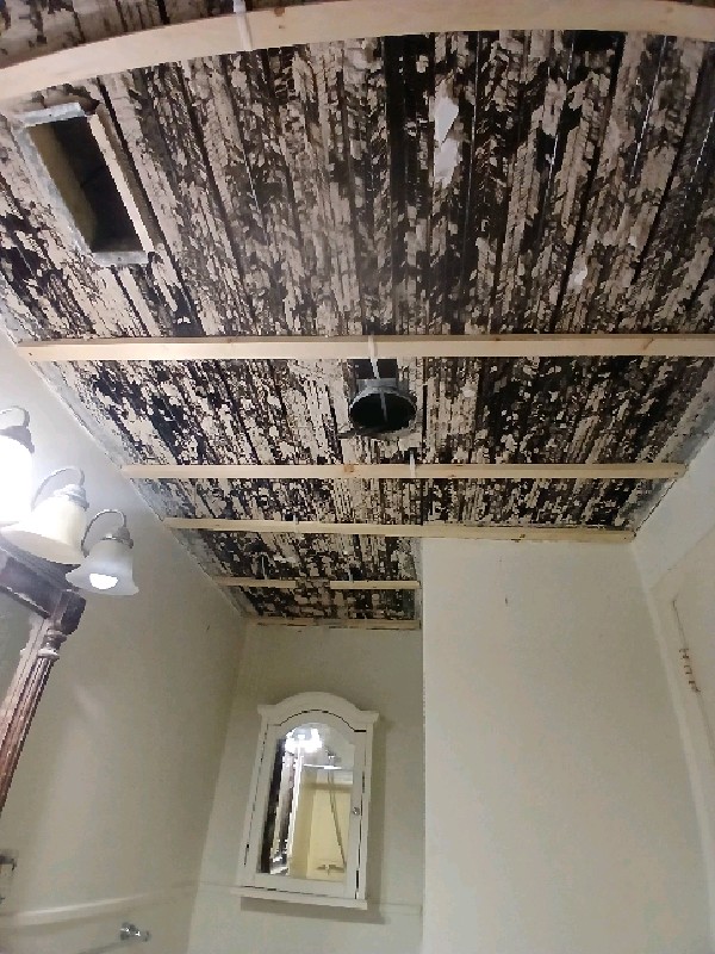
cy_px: 477
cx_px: 358
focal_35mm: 17
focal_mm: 1.4
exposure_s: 1/24
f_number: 2.2
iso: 500
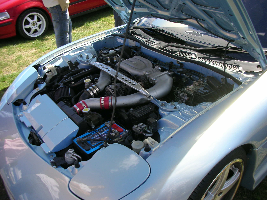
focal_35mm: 35
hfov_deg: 52.6
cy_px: 100
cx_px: 134
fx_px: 270
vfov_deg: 40.7
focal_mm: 5.8
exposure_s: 1/33.2
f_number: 8.5
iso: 50
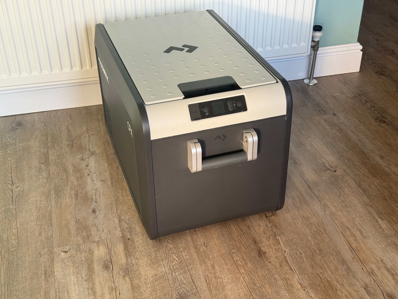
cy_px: 150
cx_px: 199
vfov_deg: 30.3
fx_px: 552
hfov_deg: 39.7
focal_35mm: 48
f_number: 1.78
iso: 100
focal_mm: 6.76
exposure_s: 1/97
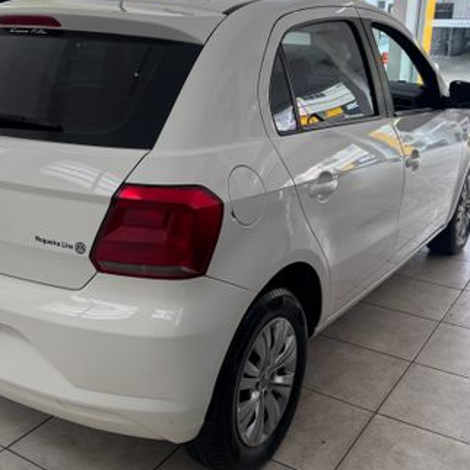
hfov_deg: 51.9
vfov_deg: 52.5
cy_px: 216
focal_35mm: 31
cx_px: 171
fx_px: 476
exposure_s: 1/120
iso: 80
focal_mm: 6.76
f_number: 1.78
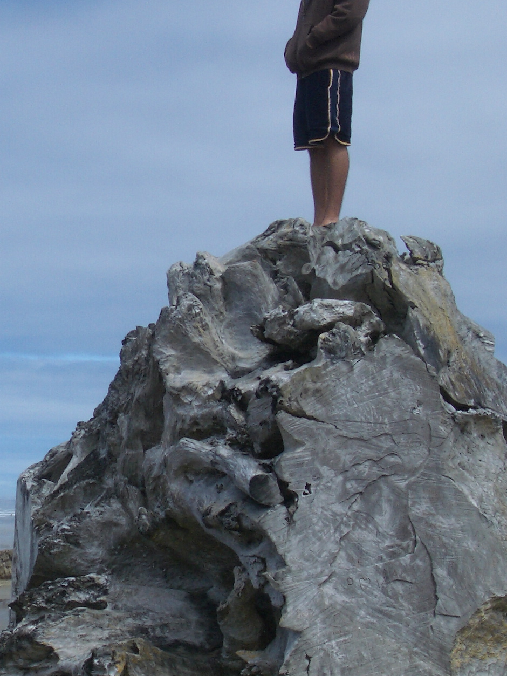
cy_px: 343
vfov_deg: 17.3
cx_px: 86
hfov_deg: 12.9
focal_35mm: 114
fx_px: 2226
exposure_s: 1/500
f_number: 5.6
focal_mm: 10.2
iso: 50
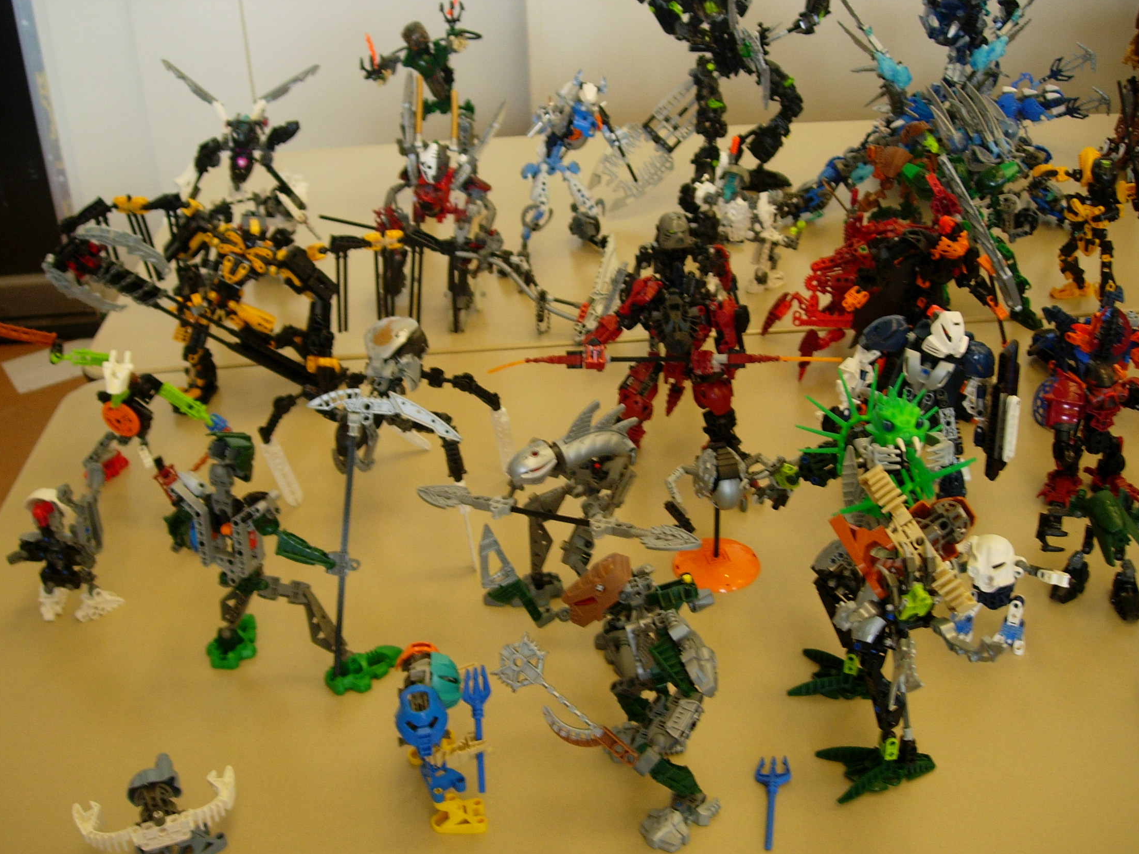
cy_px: 436
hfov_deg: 47.9
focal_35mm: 39
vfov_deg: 36.8
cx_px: 573
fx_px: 1283
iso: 102
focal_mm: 7.8
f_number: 2.8
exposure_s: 1/32
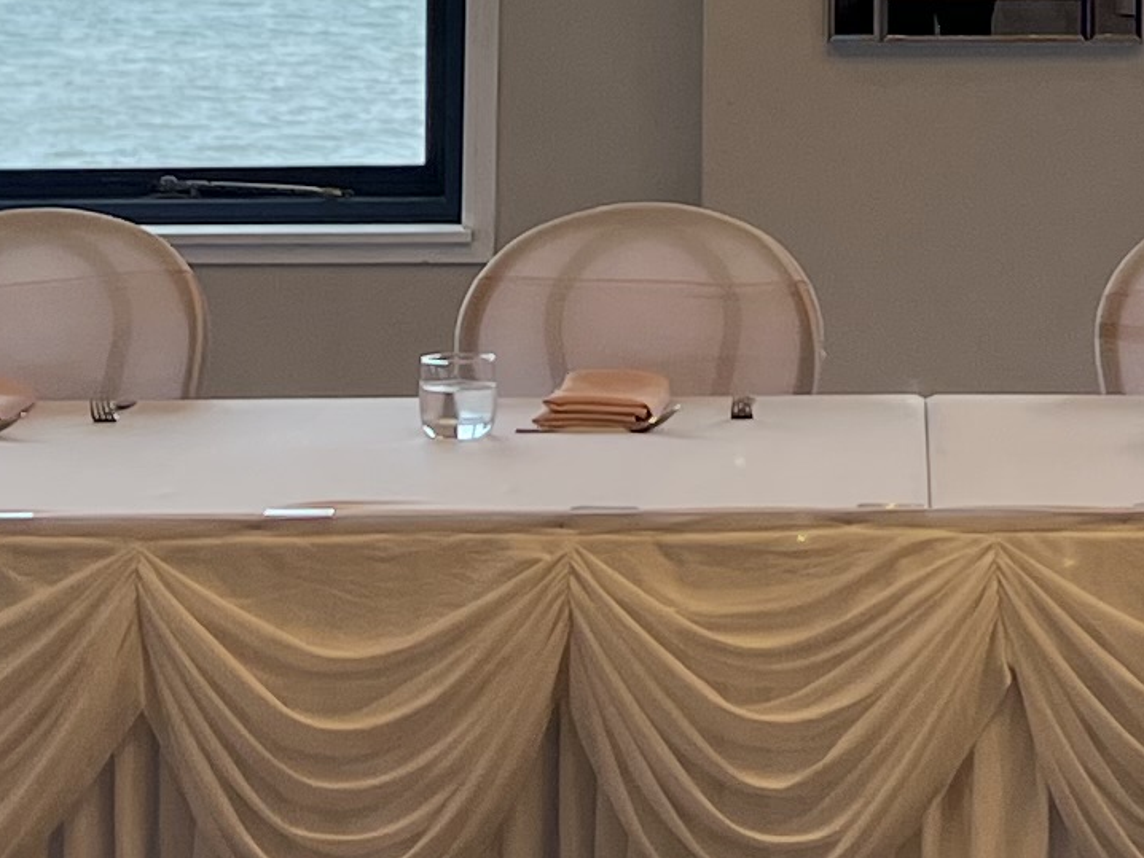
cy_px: -476
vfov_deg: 9.8
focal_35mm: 146
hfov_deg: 13.4
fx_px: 4827
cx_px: 1026
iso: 50
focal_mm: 5.7
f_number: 1.5
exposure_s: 1/100
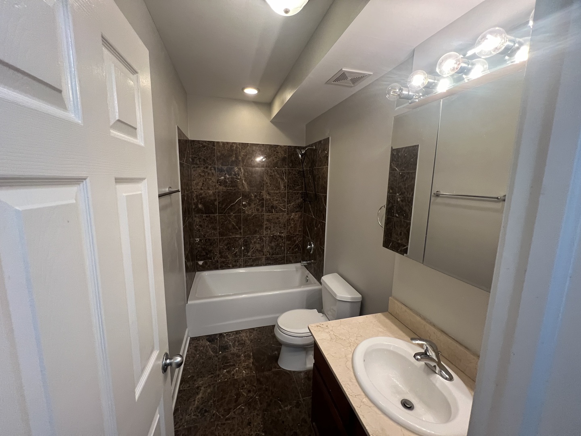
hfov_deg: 106.2
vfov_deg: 89.9
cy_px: 218
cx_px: 290
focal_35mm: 13
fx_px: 218
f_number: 1.8
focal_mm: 1.57
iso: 320
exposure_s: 1/60
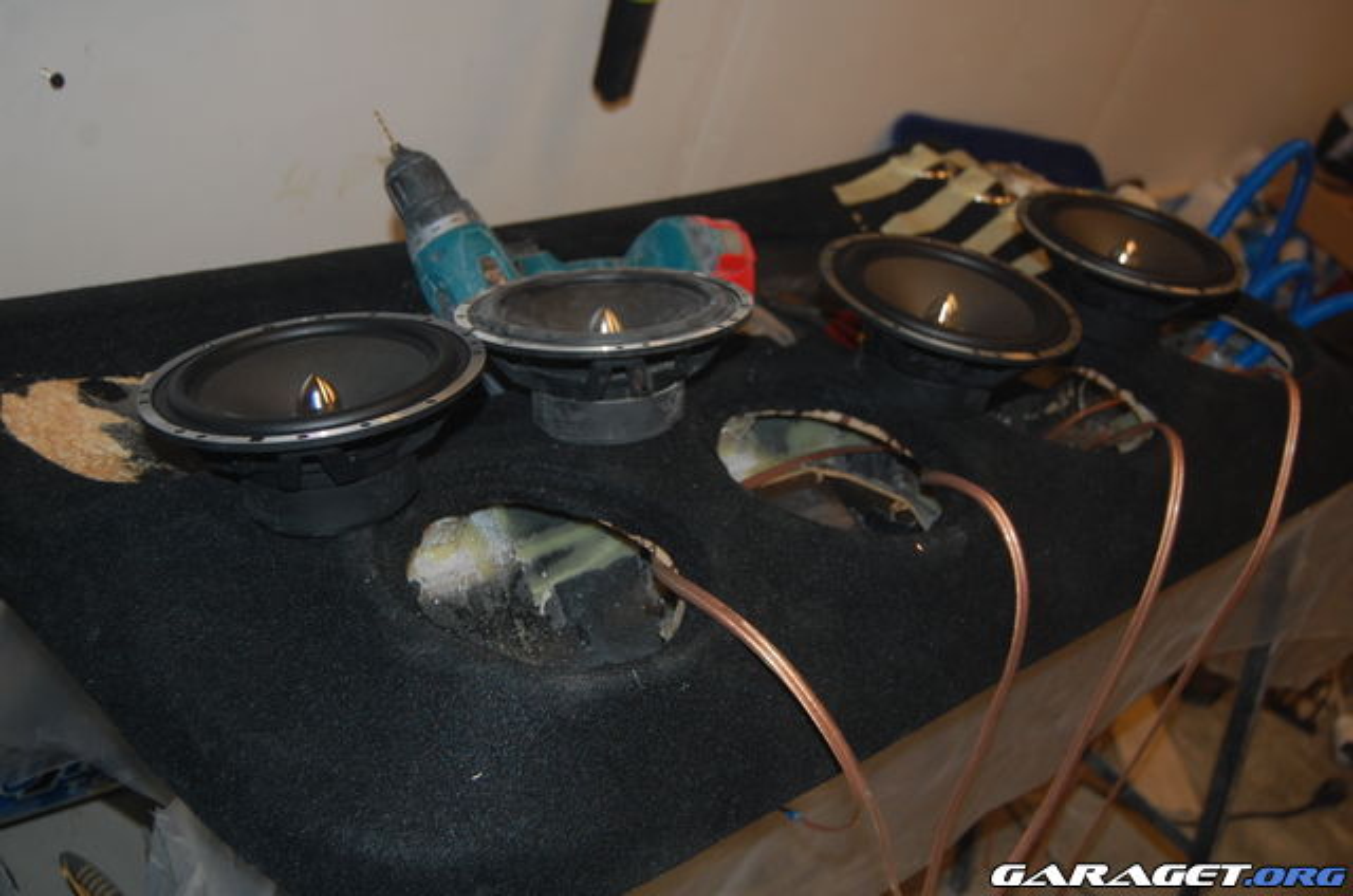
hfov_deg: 43.7
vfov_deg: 29.7
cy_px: 448
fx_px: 1688
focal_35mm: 45
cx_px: 676
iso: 400
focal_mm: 30
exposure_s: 1/60
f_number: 4.2
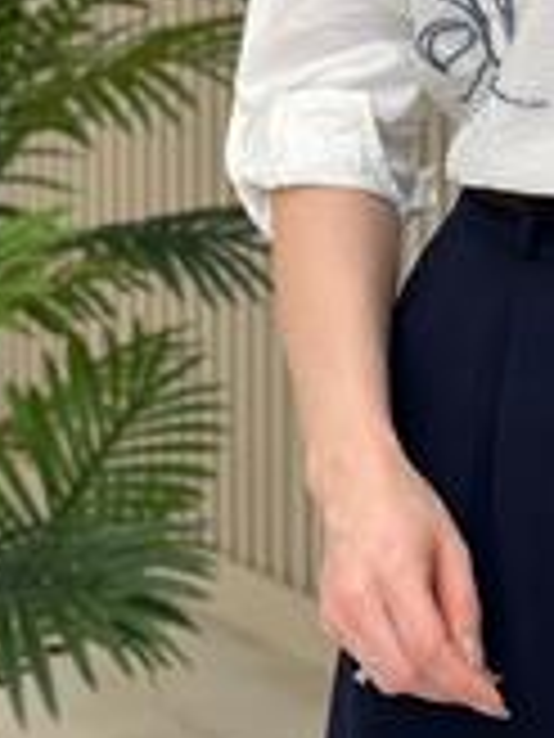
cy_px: -52
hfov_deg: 9.3
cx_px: 757
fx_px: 3329
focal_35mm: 156
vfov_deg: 12.5
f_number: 1.78
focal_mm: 6.86
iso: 80
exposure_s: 1/250
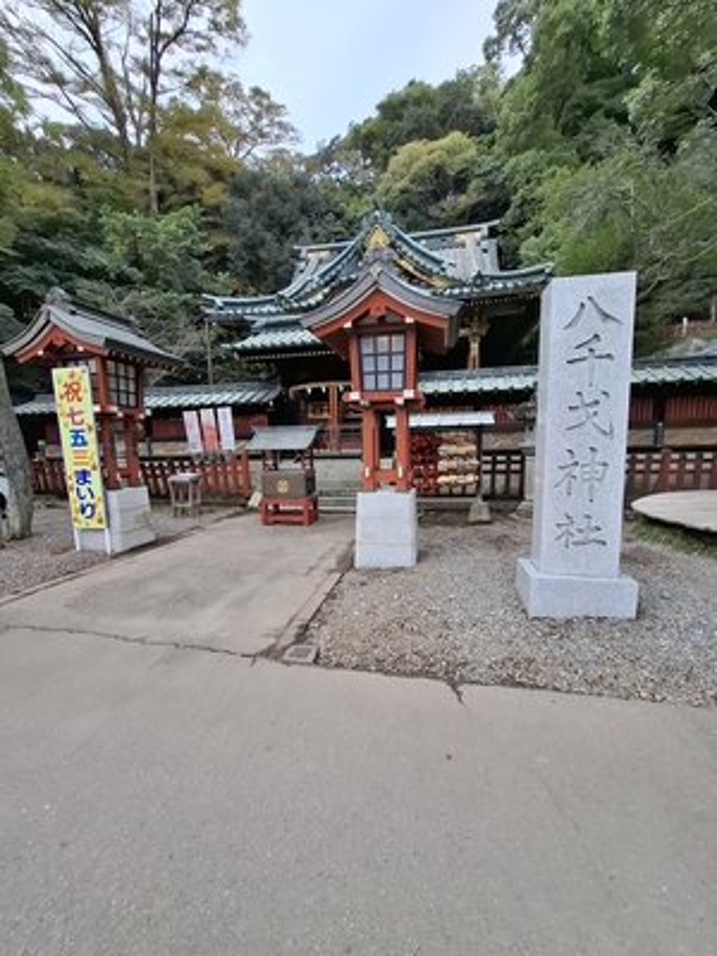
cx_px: 358
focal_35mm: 13
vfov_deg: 106.2
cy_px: 478
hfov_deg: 89.9
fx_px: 359
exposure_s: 1/336
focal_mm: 1.74
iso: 40
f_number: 2.2
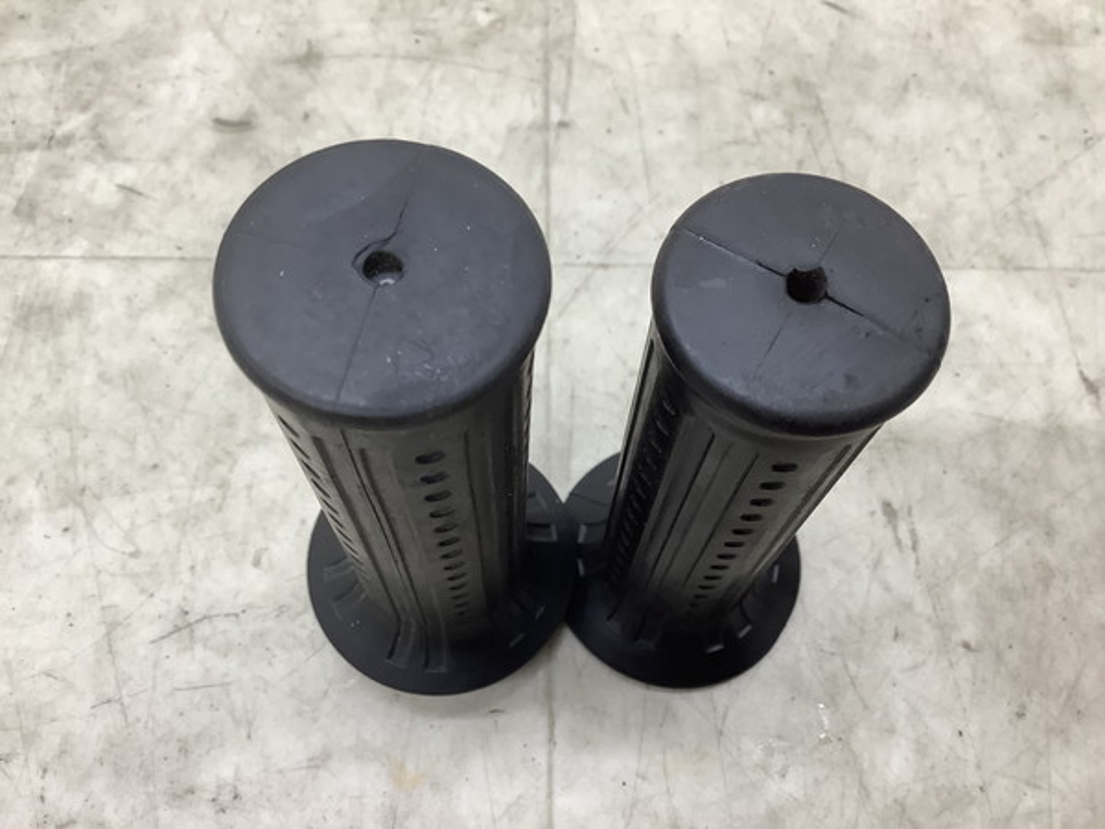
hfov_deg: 58.4
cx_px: 552
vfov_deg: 45.4
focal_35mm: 31
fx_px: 990
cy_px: 414
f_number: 2.4
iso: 100
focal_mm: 3.3
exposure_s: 1/60
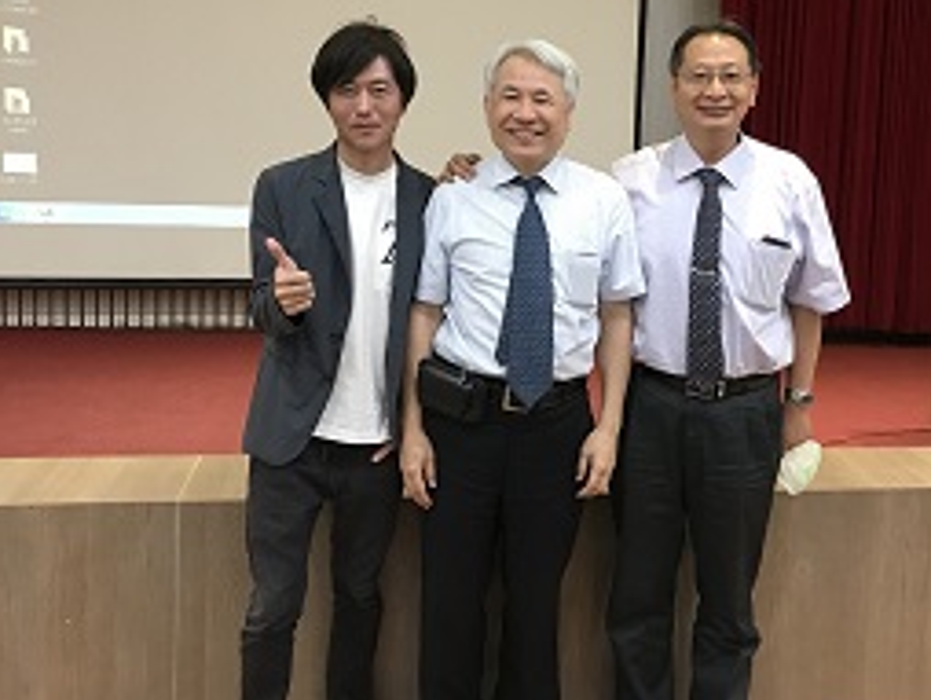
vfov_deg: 35.7
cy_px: 233
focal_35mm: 40
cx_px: 548
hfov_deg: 46.6
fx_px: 1077
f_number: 1.8
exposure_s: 1/15
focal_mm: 3.99
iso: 64
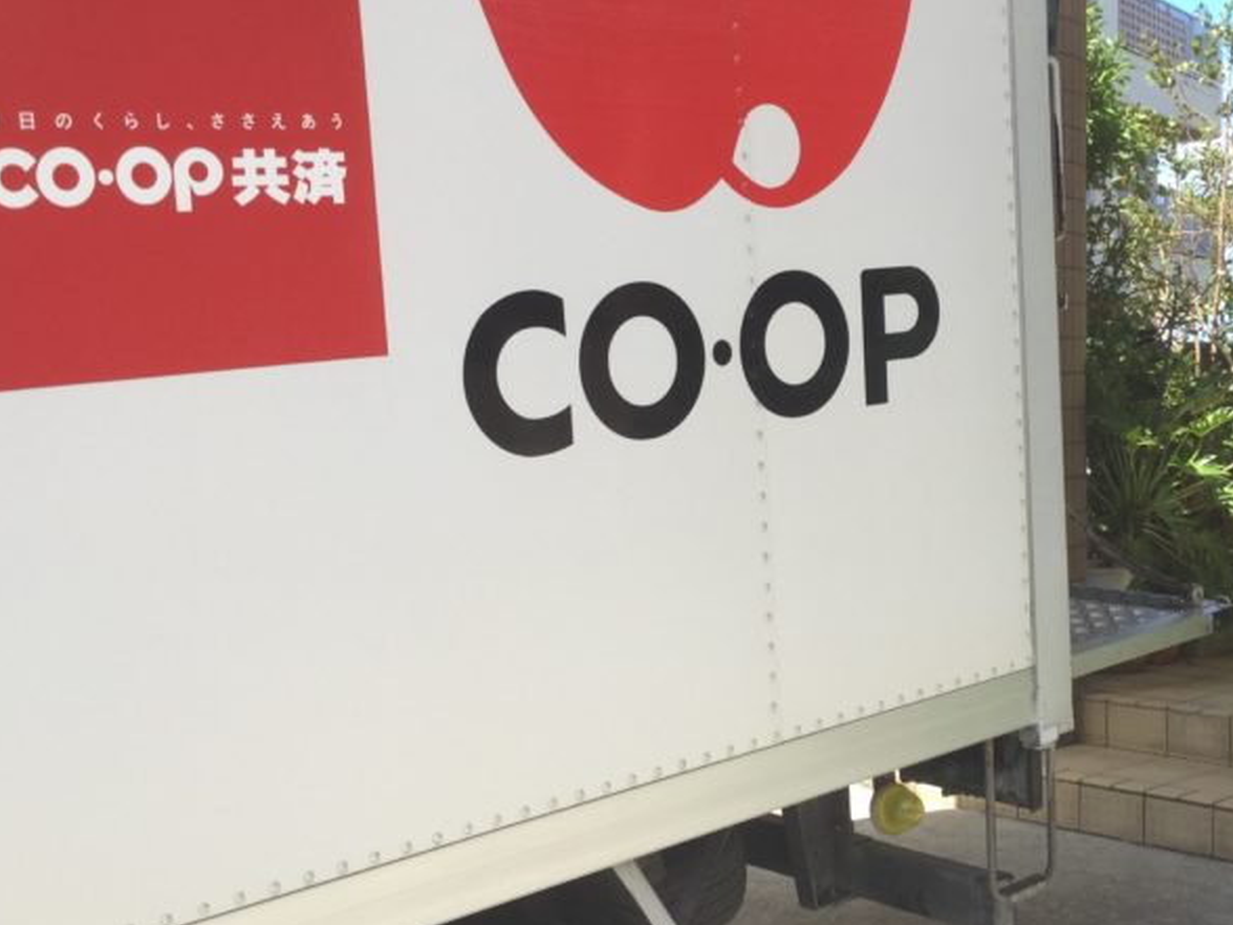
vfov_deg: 27.0
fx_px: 1923
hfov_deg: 35.2
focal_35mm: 54
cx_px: 818
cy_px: 432
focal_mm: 3.3
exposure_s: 1/401
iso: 25
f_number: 2.4
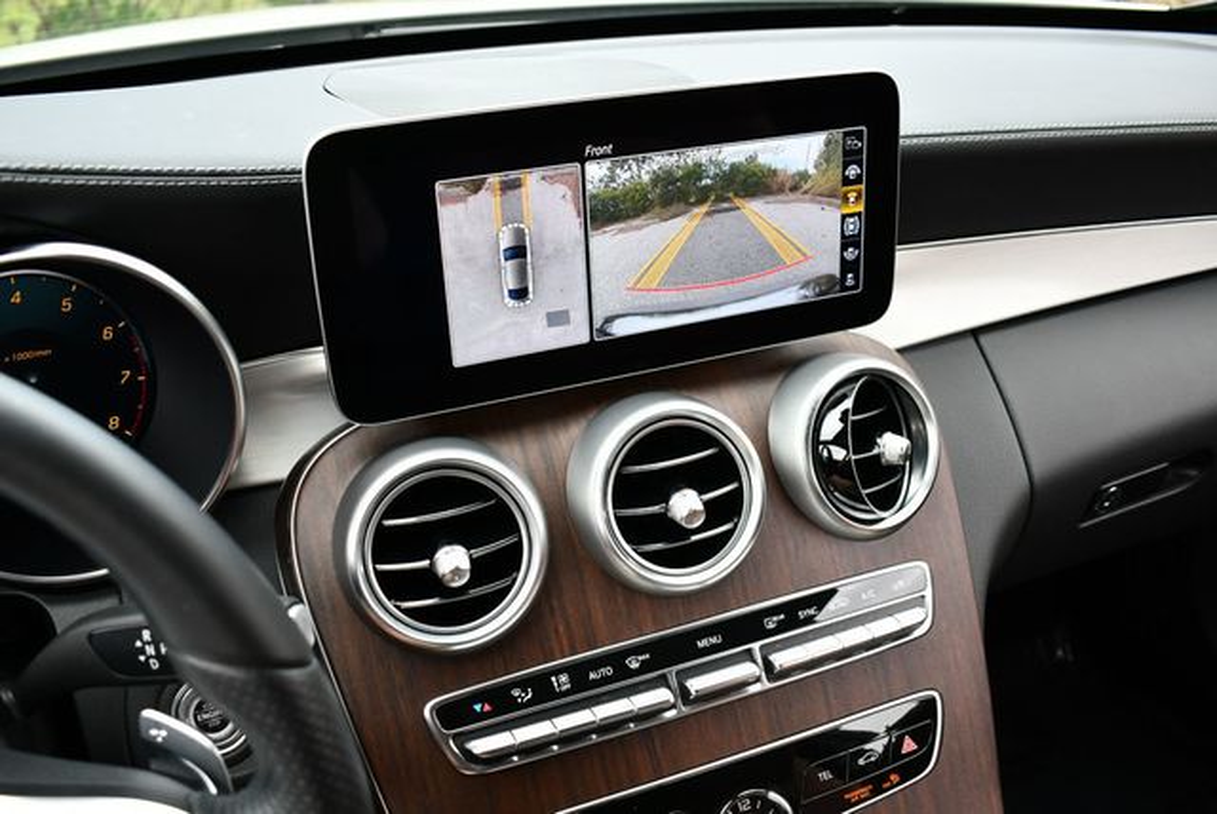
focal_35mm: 36
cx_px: 608
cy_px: 407
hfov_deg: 53.1
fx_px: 1218
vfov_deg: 36.9
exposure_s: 1/250
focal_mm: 18
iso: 500
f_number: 3.5
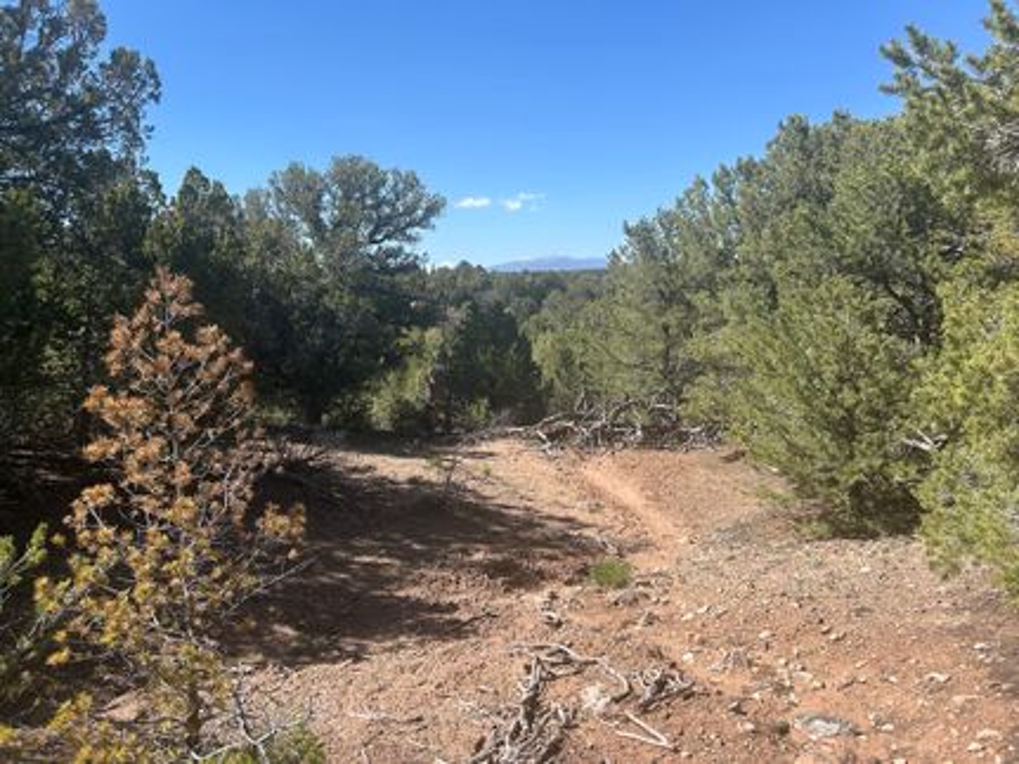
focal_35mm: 26
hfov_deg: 67.3
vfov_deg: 53.0
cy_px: 382
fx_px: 765
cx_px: 510
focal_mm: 5.7
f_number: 1.5
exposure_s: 1/2513
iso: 50
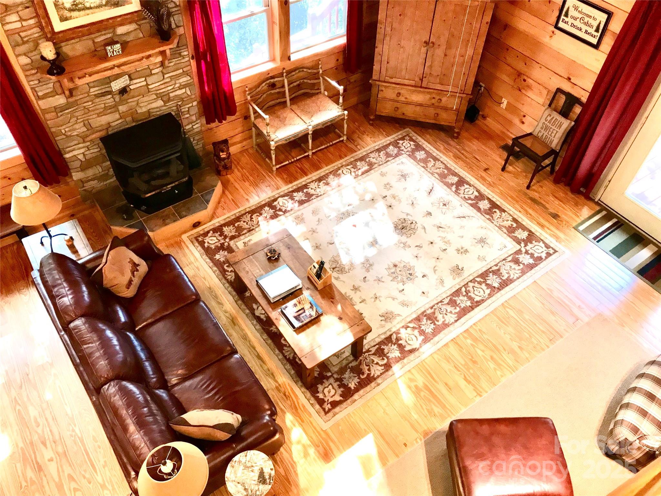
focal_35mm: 28
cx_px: 330
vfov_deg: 49.7
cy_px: 248
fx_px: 535
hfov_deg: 63.4
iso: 100
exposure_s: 1/30
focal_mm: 3.99
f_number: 1.8
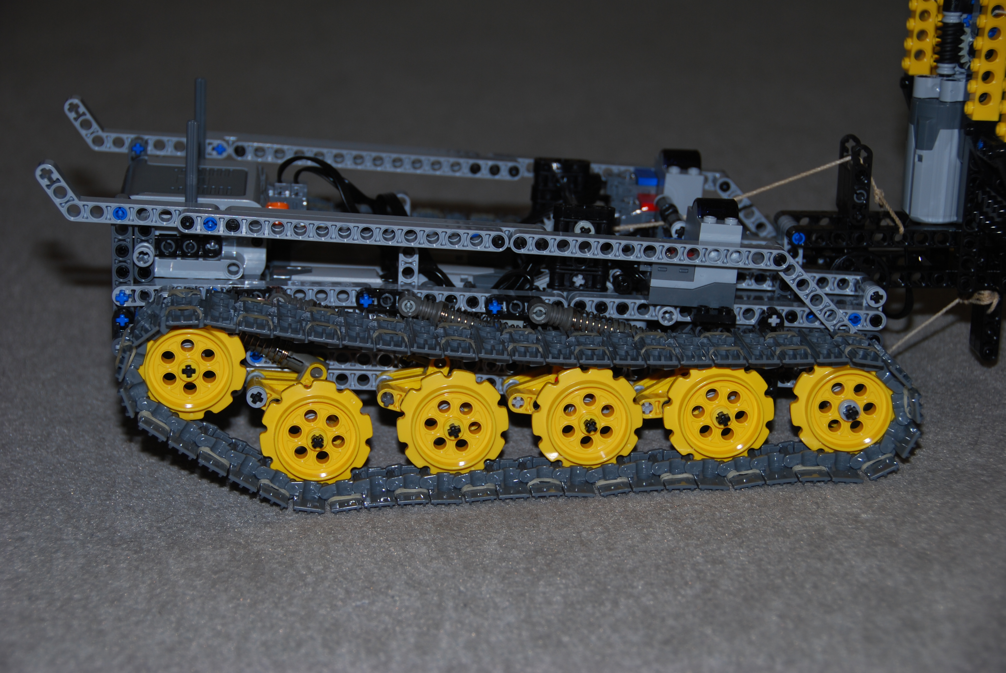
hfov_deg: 24.2
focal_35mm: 84
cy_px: 336
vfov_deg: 16.3
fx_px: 2350
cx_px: 503
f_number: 5
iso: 100
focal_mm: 56
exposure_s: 1/60
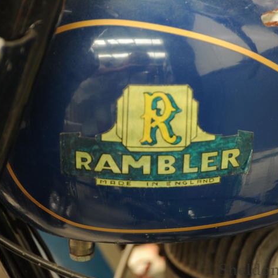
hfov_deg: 11.3
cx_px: 137
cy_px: 139
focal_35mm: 154
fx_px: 1399
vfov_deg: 11.3
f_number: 5.6
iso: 1250
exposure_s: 1/60
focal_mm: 120
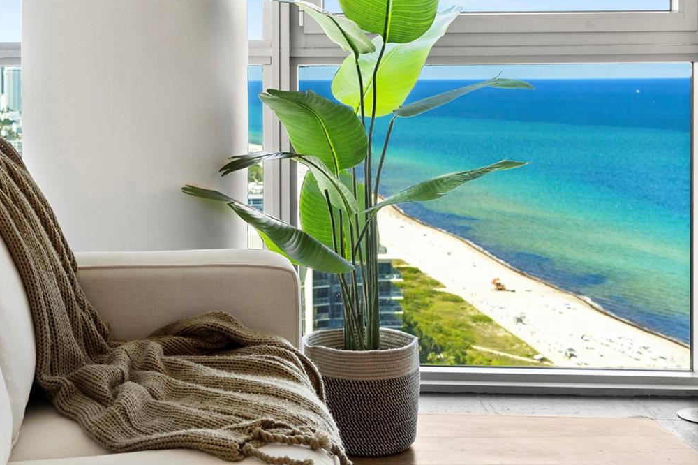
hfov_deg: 34.8
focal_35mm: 56
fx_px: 1085
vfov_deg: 24.2
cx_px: 170
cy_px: 207
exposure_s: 1/20
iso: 320
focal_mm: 35
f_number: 8
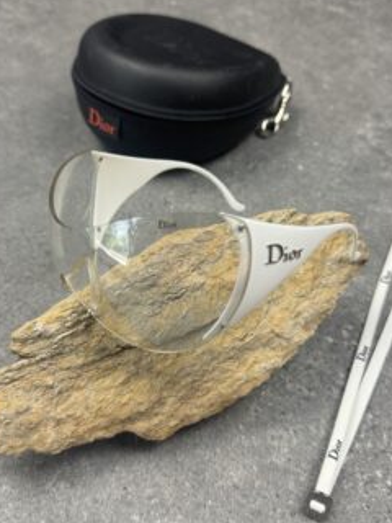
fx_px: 453
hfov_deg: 46.7
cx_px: 173
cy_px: 252
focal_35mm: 30
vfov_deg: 59.9
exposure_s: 1/100
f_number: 1.78
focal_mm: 6.76
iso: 125
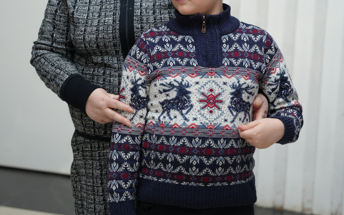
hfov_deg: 21.2
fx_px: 920
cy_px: 41
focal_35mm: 98
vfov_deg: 13.3
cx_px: 172
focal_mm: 64.1
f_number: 2.8
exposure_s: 1/160
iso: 640
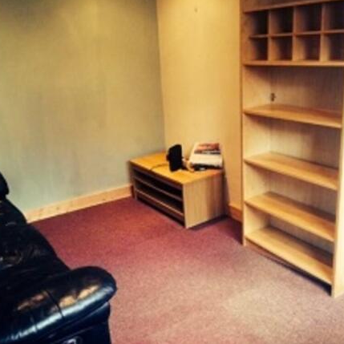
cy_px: 170
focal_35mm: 36
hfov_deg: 46.0
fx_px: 405
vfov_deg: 46.0
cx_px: 158
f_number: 2.2
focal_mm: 4.12
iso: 400
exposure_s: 1/33
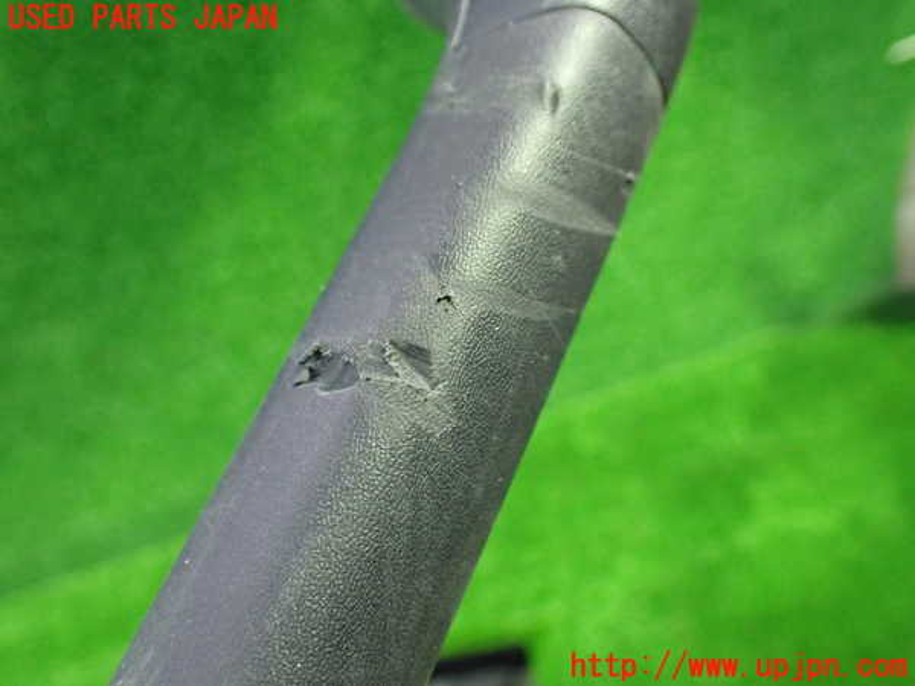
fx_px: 793
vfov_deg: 46.8
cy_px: 343
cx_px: 458
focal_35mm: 30
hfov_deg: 60.0
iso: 1000
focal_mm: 5.4
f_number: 2.3
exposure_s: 1/30
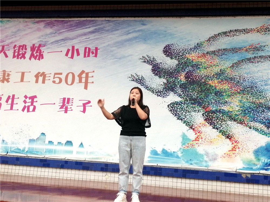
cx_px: 135
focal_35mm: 39
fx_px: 304
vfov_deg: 36.8
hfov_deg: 47.9
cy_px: 101
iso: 50
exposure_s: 1/90
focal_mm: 3.62
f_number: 1.8
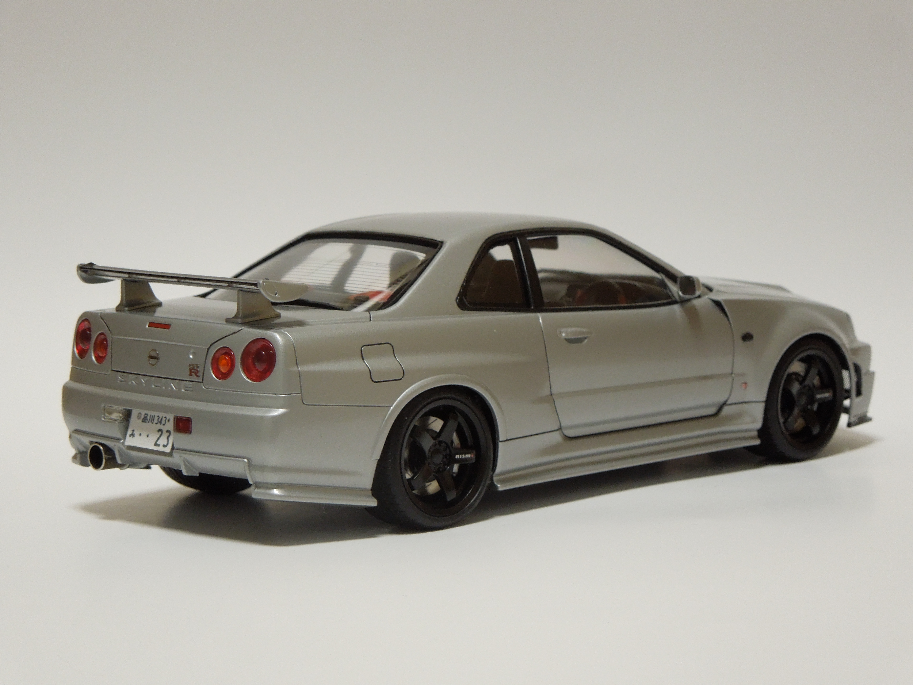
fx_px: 2347
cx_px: 456
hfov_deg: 22.0
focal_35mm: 89
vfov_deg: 16.6
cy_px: 342
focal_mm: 16
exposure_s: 1/25
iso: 400
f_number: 4.6
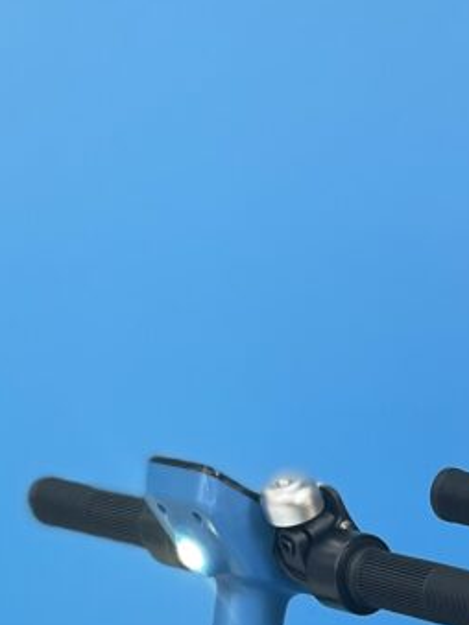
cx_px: 737
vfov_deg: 17.8
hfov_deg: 14.7
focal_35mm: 92
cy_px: 1066
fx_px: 1663
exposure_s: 1/120
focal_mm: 4.2
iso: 125
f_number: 1.6
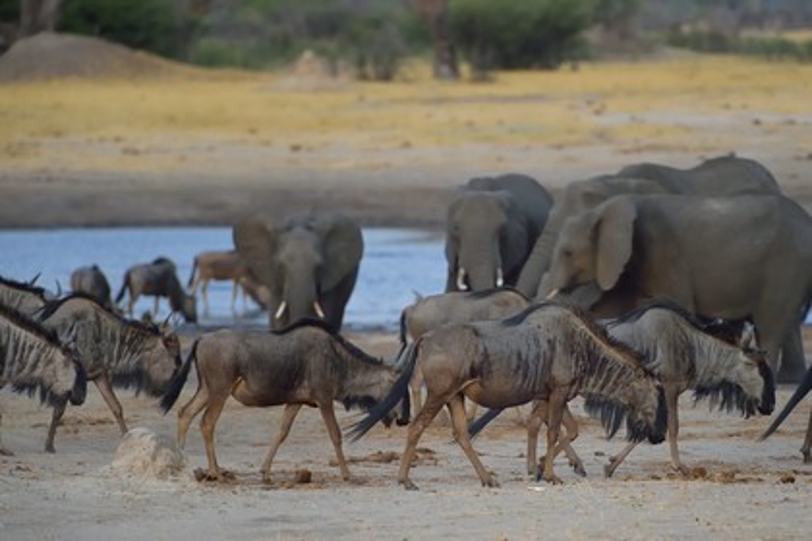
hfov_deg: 7.4
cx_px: 406
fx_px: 6315
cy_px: 270
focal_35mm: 280
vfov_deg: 4.9
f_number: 4
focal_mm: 280
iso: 1600
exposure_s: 1/500
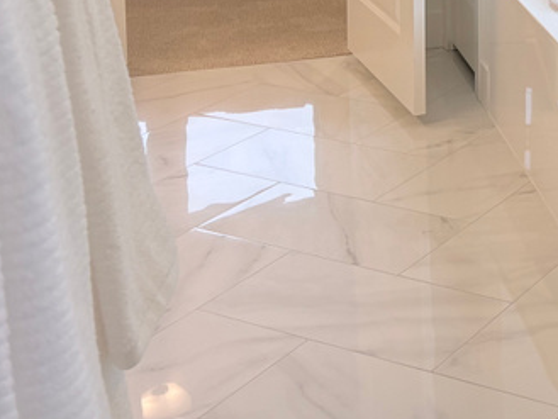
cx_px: 668
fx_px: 1306
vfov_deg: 16.6
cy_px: -214
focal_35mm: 81
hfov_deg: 22.3
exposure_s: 1/168
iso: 40
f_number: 1.6
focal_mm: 5.96
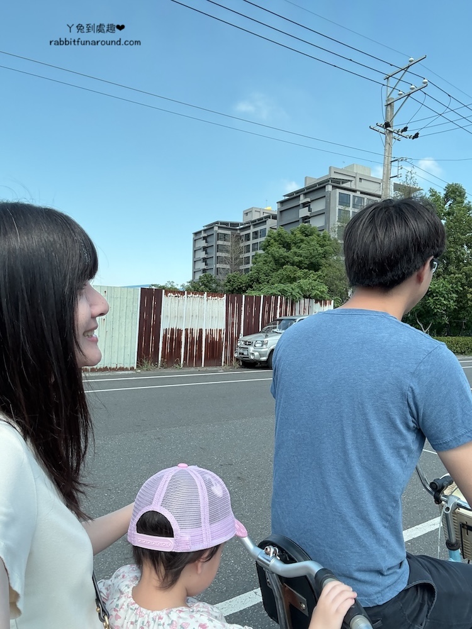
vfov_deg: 73.9
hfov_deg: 58.9
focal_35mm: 23
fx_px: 418
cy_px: 314
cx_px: 236
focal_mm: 2.69
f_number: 1.9
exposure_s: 1/458
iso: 32
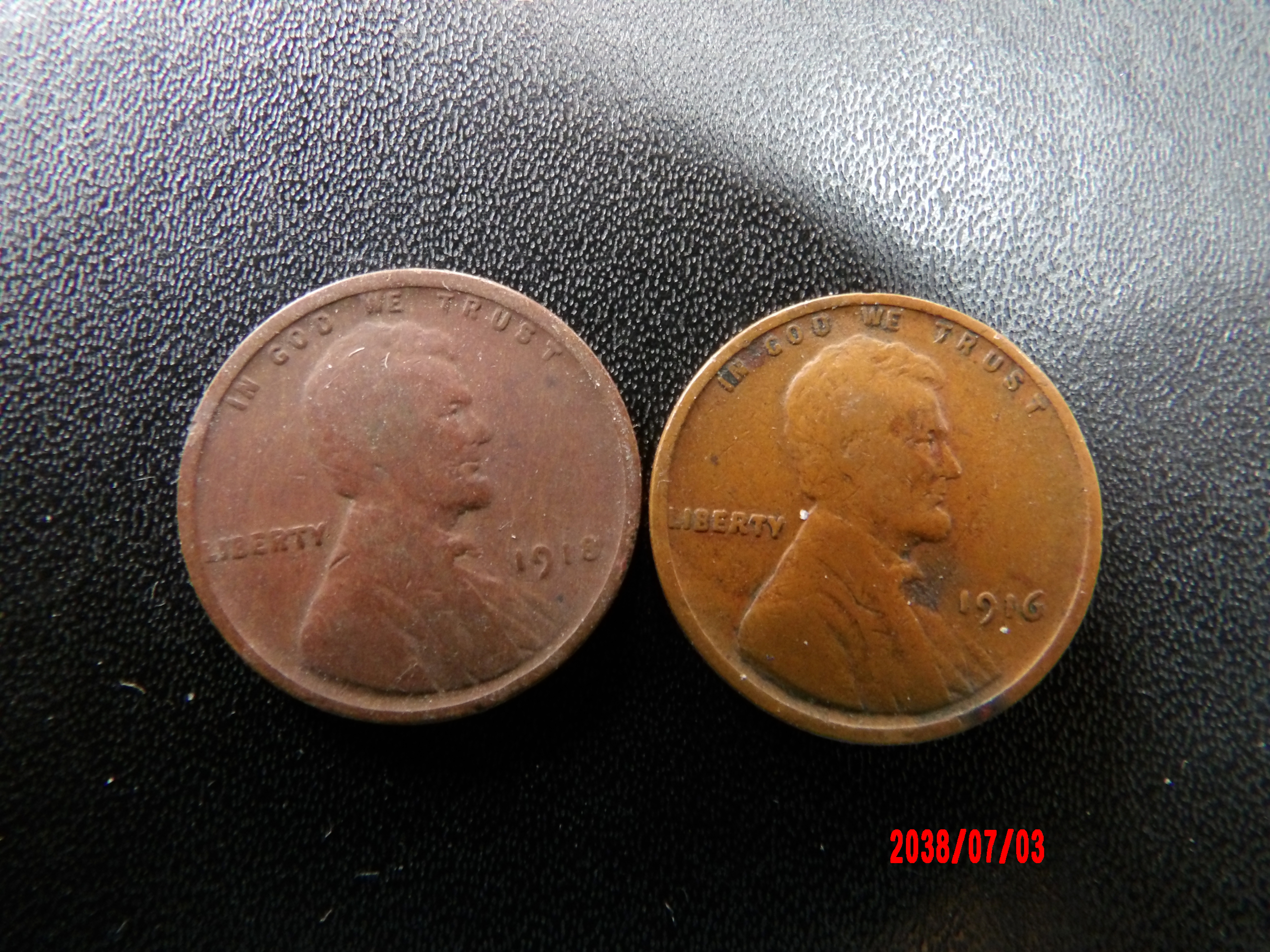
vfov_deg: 58.9
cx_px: 635
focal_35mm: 23
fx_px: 844
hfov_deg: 73.9
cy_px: 476
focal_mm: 4.2
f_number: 4.1
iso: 509
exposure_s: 1/15
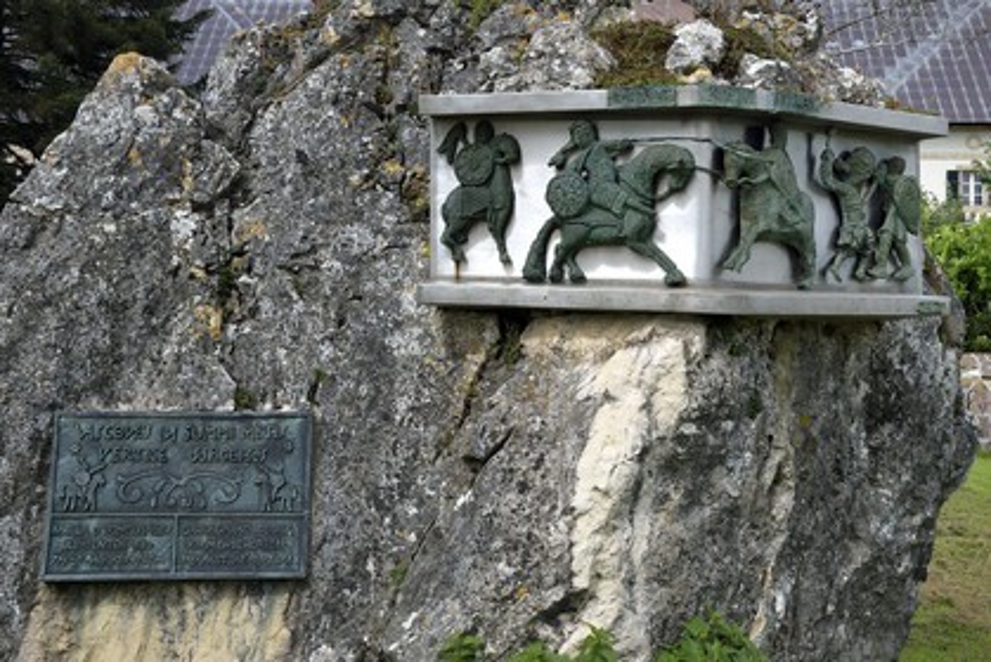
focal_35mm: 44
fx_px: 1212
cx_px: 496
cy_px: 331
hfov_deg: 44.5
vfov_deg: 30.6
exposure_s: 1/250
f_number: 11
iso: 200
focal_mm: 44
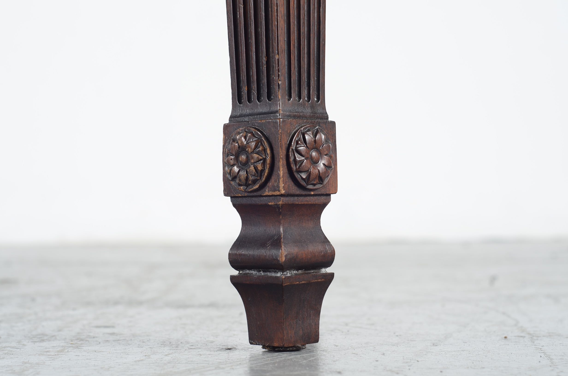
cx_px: 284
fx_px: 1181
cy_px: 188
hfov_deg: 27.0
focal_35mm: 75
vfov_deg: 18.1
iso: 100
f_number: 5
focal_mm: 50
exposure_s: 1/125
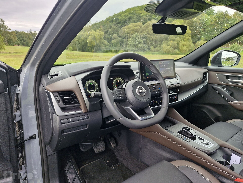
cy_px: 92
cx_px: 122
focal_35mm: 23
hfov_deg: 73.9
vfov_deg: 58.9
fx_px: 161
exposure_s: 1/180
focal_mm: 5.54
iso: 50
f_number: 1.8
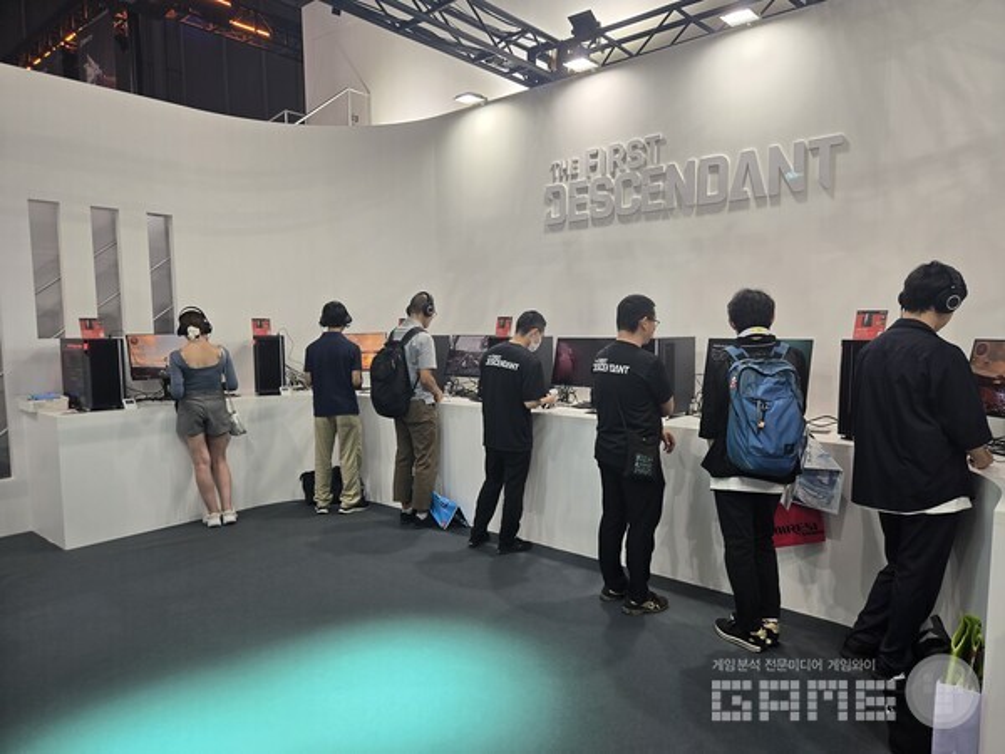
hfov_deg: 73.9
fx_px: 668
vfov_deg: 58.9
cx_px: 502
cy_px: 377
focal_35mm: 23
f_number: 1.8
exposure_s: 1/60
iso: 40
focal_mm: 5.4
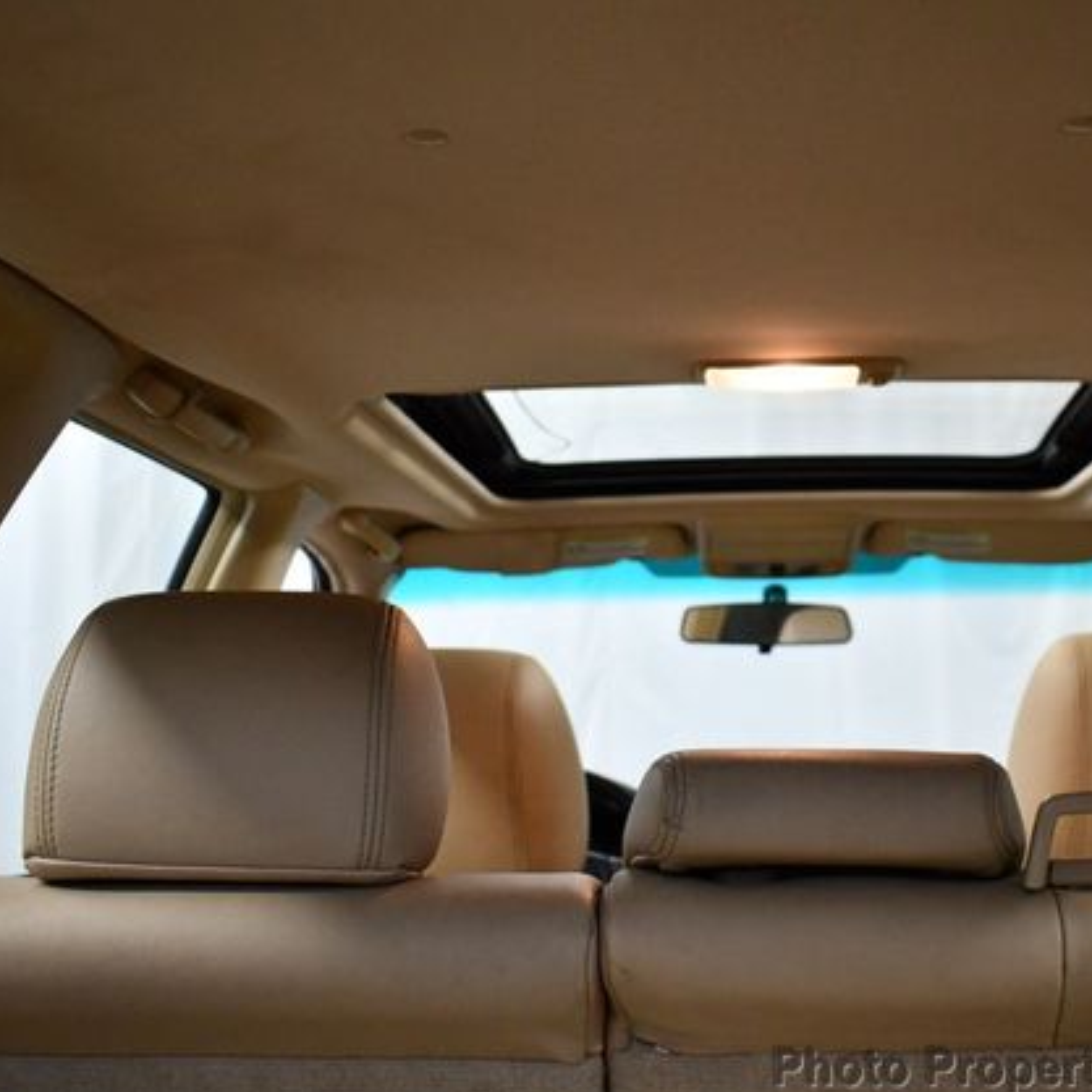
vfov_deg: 36.1
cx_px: 741
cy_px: 558
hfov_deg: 35.7
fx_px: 1677
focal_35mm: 47
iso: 1400
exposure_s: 1/125
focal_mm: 18
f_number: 3.5
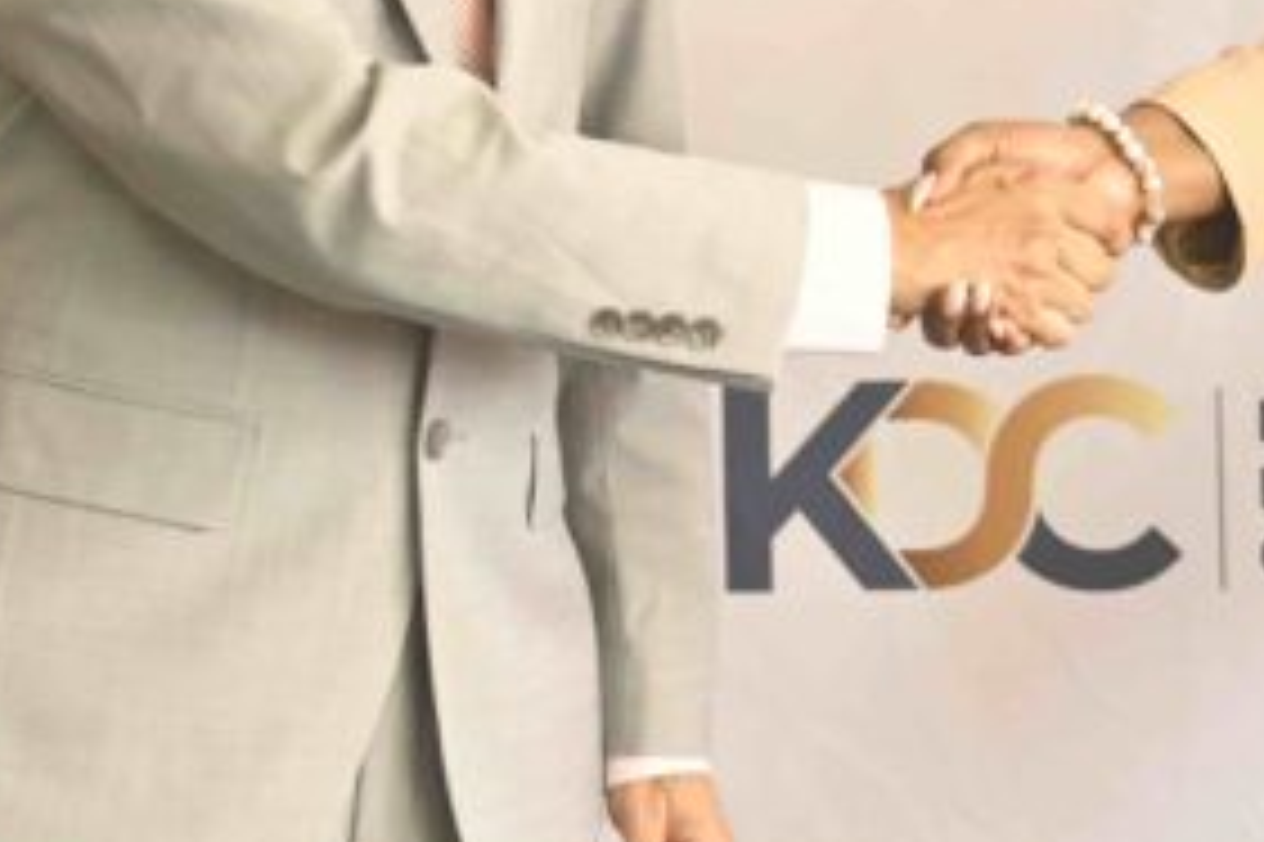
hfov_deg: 14.4
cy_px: -99
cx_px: 1021
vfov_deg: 9.5
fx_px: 4983
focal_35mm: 142
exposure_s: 1/200
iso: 1600
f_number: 4.5
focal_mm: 52
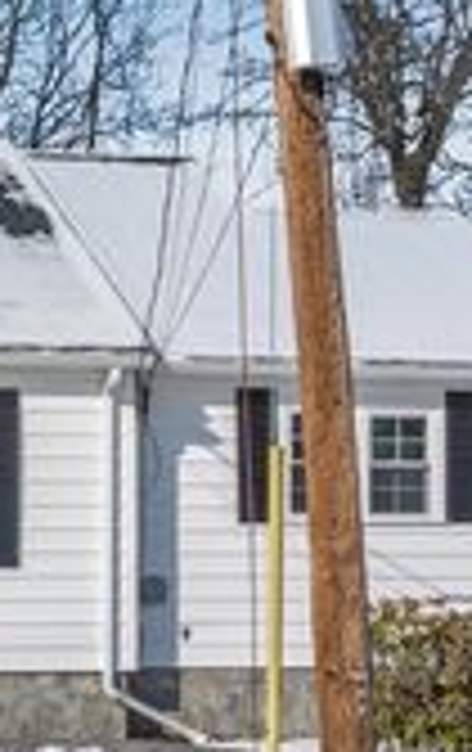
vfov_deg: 26.6
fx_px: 1558
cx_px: -301
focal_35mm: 76
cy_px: 601
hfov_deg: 15.5
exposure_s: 1/240
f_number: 2.8
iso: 100
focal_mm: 12.29
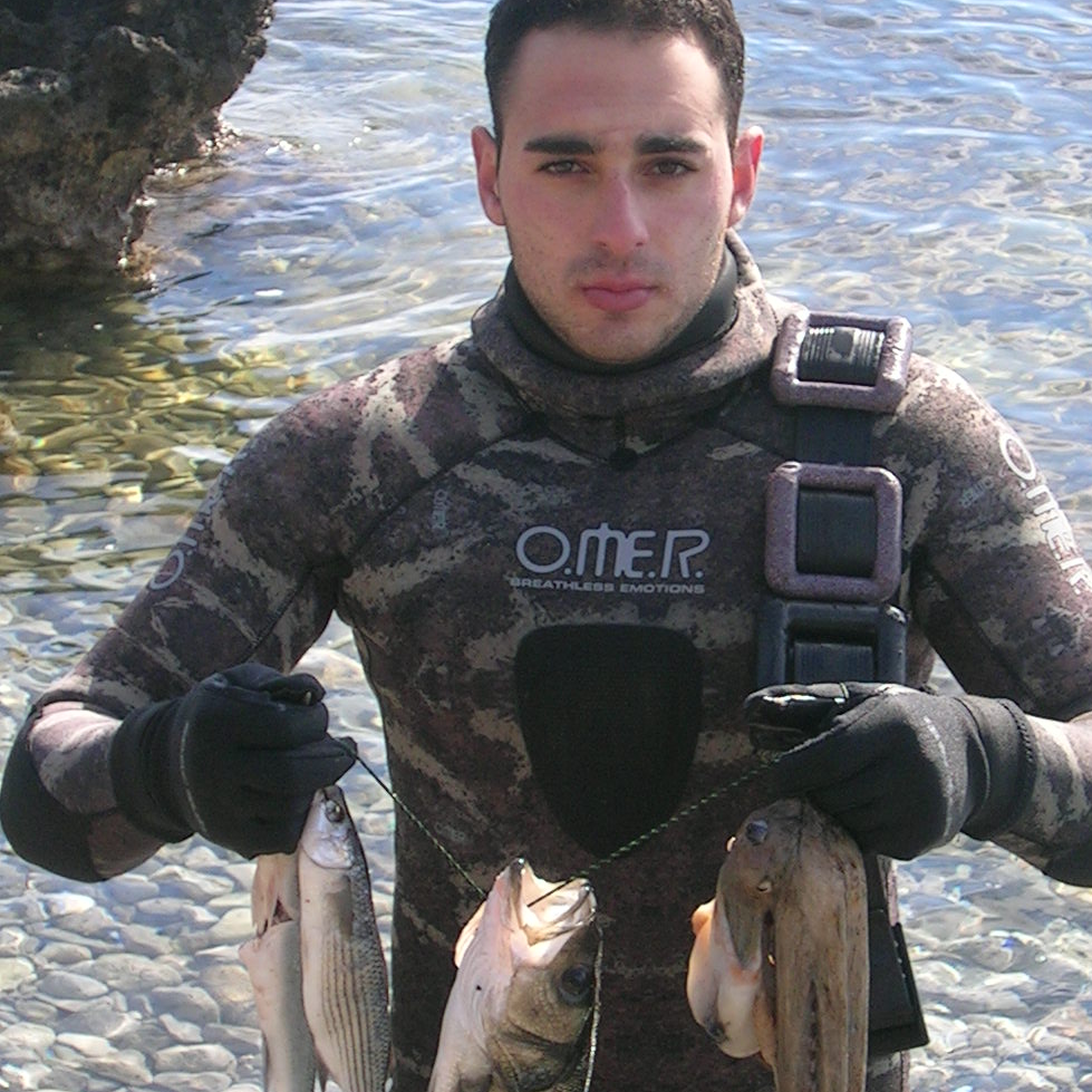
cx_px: 723
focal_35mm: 135
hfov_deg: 12.9
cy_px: 600
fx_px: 4818
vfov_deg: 12.9
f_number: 3.8
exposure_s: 1/287
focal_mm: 11.1
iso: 50
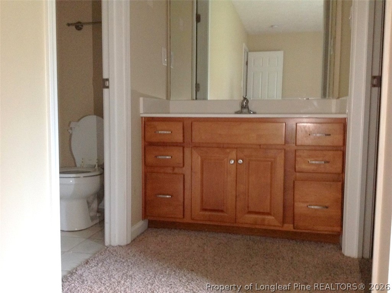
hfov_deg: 52.7
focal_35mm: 35
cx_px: 196
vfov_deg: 40.6
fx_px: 396
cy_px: 146
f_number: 2.4
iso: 320
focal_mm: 4.28
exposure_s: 1/15
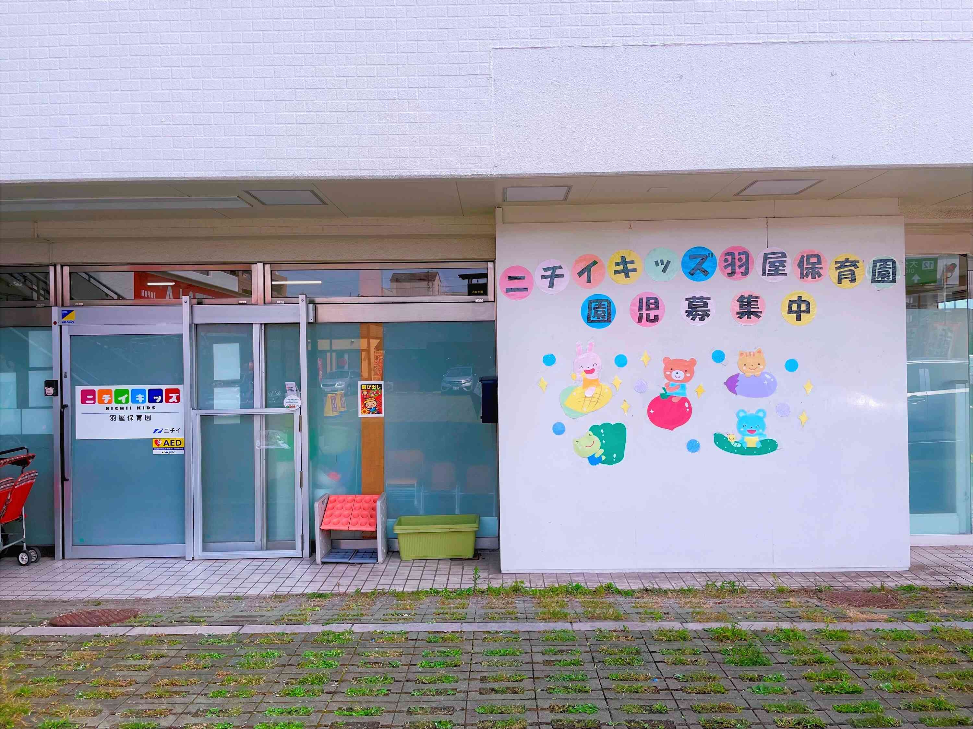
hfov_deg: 67.3
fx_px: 731
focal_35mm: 26
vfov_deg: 53.1
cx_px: 486
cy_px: 364
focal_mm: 4.2
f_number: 1.6
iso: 32
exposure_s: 1/1575
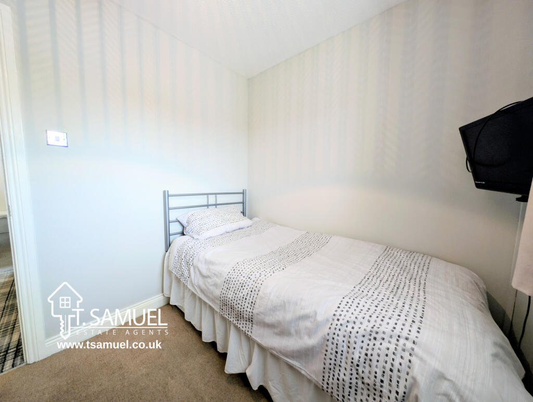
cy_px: 201
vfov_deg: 94.6
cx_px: 266
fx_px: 185
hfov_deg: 110.5
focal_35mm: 12
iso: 163
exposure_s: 1/50
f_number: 1.95
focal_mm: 2.23
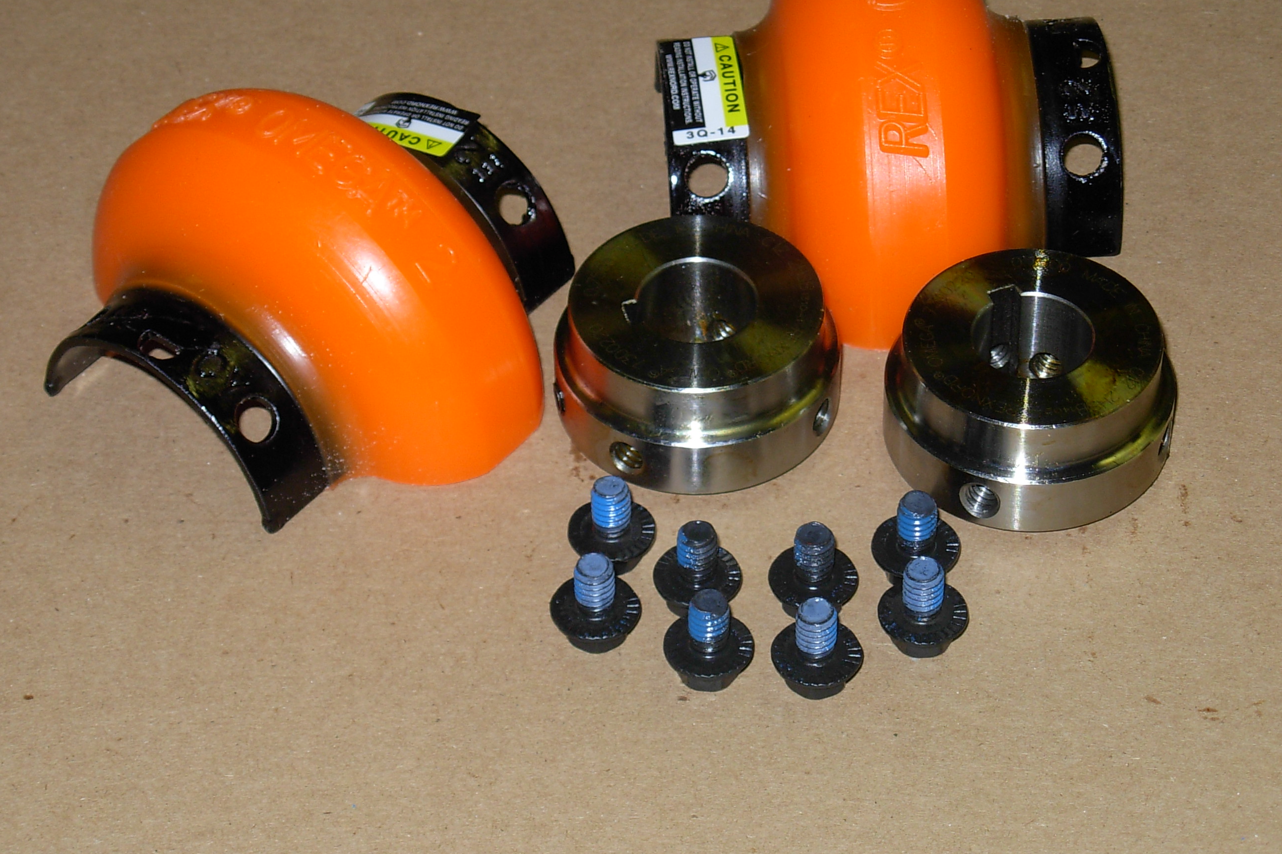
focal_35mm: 110
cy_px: 304
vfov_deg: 12.4
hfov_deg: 18.6
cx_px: 664
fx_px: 3917
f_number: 3.8
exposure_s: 1/45.2
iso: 79
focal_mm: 14.7
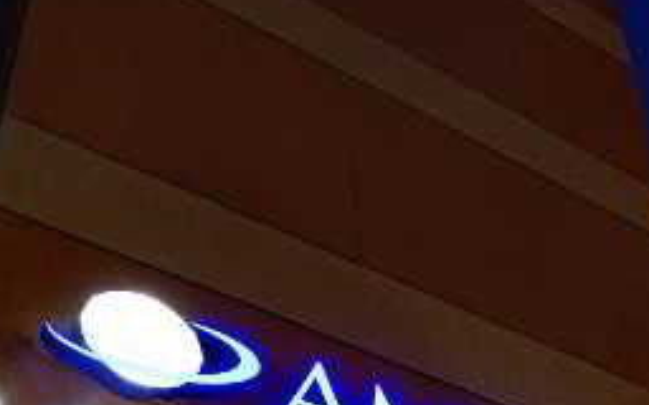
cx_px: 484
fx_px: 1185
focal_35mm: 67
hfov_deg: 30.1
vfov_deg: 18.1
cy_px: 524
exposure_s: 1.3
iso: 200
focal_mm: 14
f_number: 8
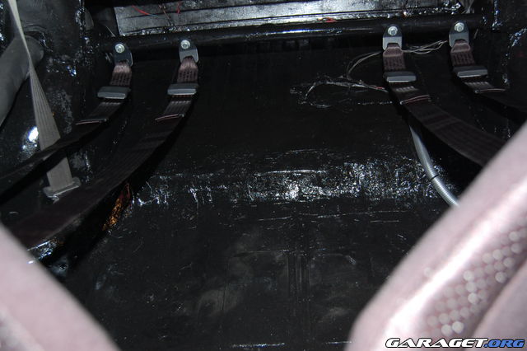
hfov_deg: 53.2
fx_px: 527
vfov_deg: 36.8
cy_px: 176
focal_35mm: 36
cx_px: 264
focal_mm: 24
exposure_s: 1/60
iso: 400
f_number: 4
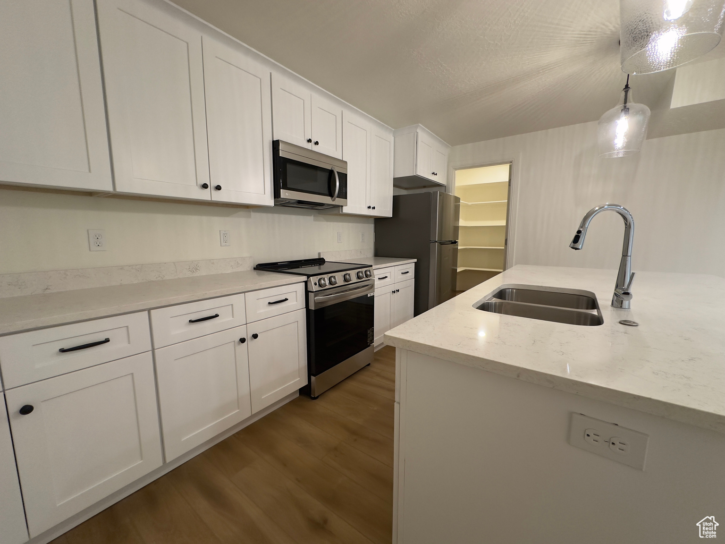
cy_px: 272
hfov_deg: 102.1
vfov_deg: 85.7
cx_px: 362
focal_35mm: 14
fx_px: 293
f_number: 2.2
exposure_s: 1/60
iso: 200
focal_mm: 2.22
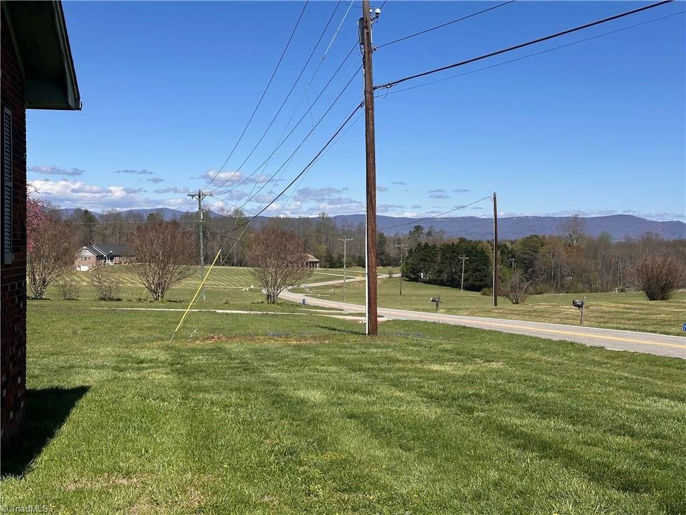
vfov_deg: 30.3
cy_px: 258
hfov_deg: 39.7
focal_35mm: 48
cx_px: 343
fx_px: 951
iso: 64
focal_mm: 6.86
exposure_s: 1/5000
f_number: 1.78
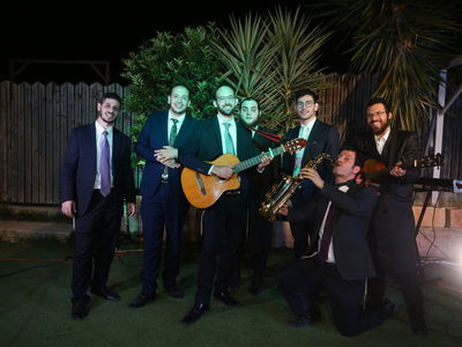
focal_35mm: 28
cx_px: 231
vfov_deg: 49.7
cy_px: 174
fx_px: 374
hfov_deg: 63.4
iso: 640
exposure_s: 1/80
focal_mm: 14
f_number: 2.8
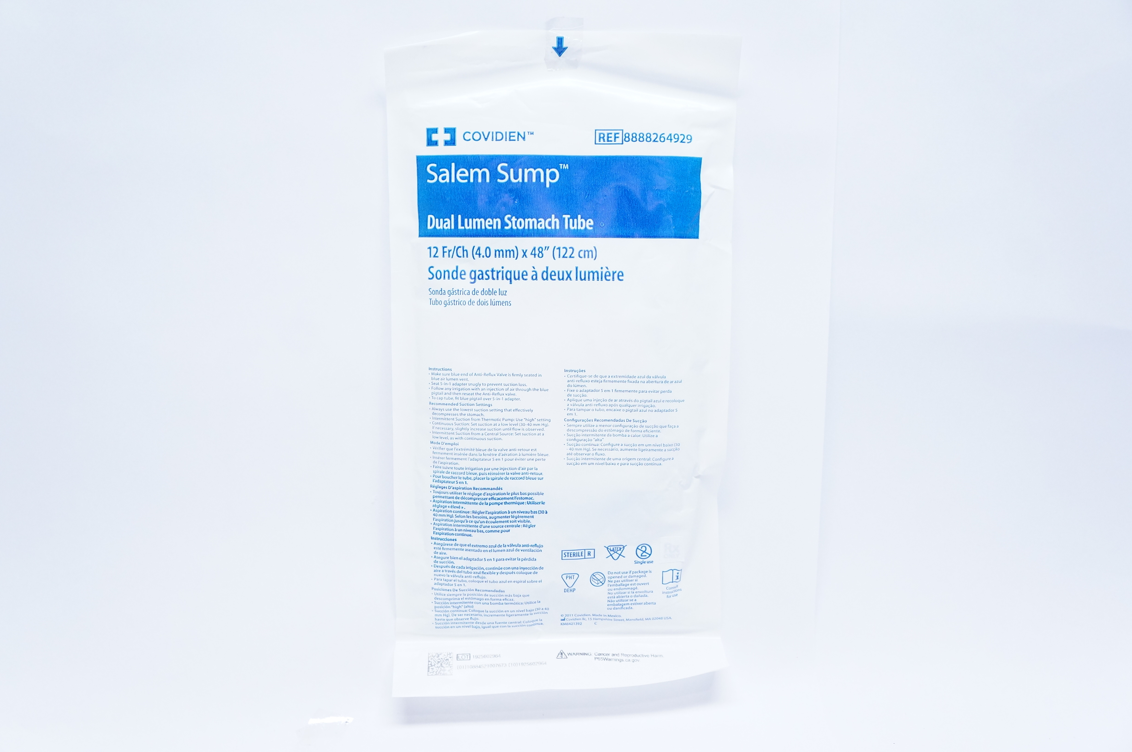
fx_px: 1037
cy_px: 376
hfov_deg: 57.3
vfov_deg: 39.9
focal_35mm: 33
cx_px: 566
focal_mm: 22
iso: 1600
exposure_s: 1/125
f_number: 5
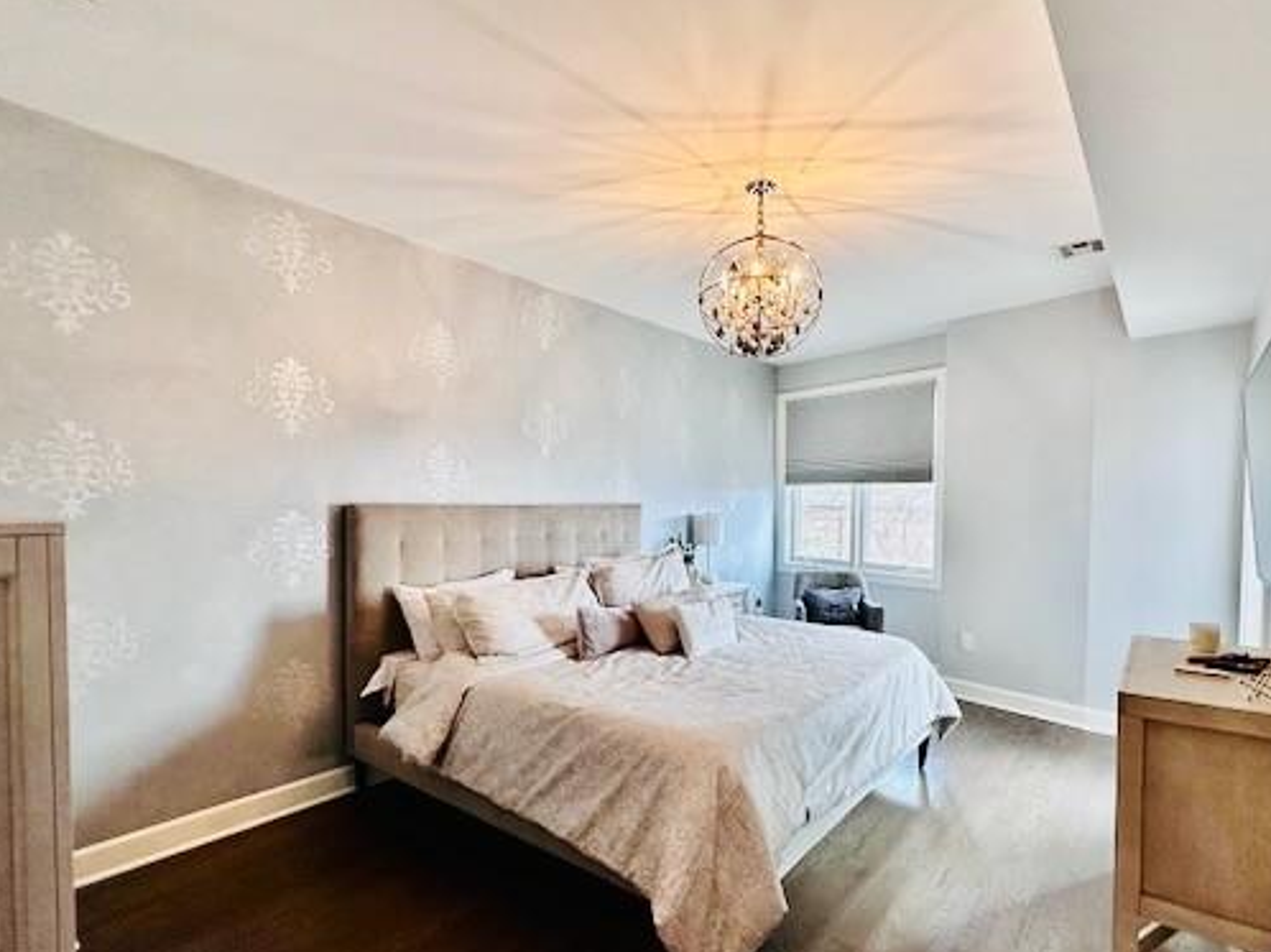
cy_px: 521
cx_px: 681
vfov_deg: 71.4
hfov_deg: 87.6
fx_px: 661
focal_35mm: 18
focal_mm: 2.22
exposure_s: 1/120
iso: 160
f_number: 2.2
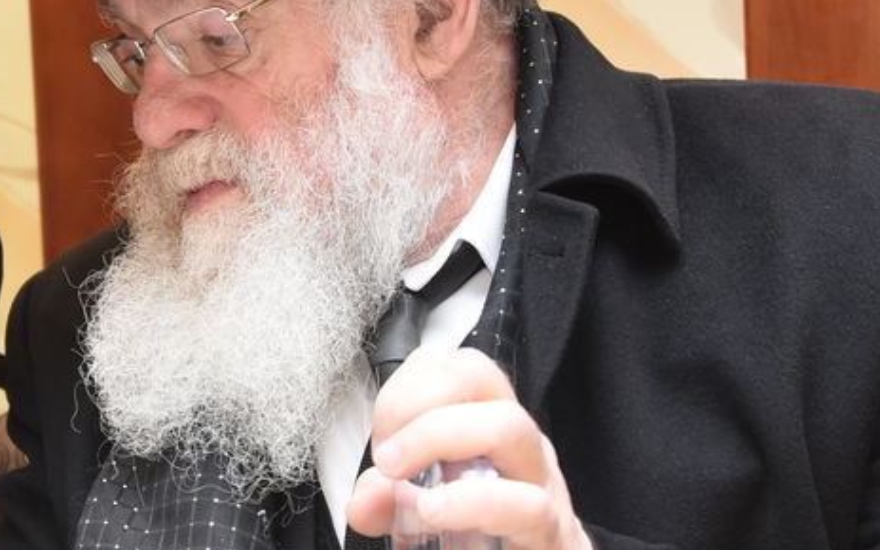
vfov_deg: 10.2
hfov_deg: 16.1
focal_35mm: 129
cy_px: 213
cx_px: 182
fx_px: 3094
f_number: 4
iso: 1600
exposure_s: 1/60
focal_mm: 42
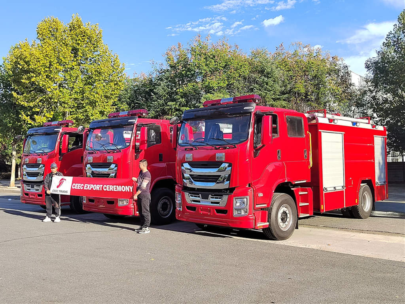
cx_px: 202
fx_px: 386
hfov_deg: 55.4
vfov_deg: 42.9
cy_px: 152
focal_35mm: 33
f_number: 1.9
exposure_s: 1/1046
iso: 306
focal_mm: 5.52
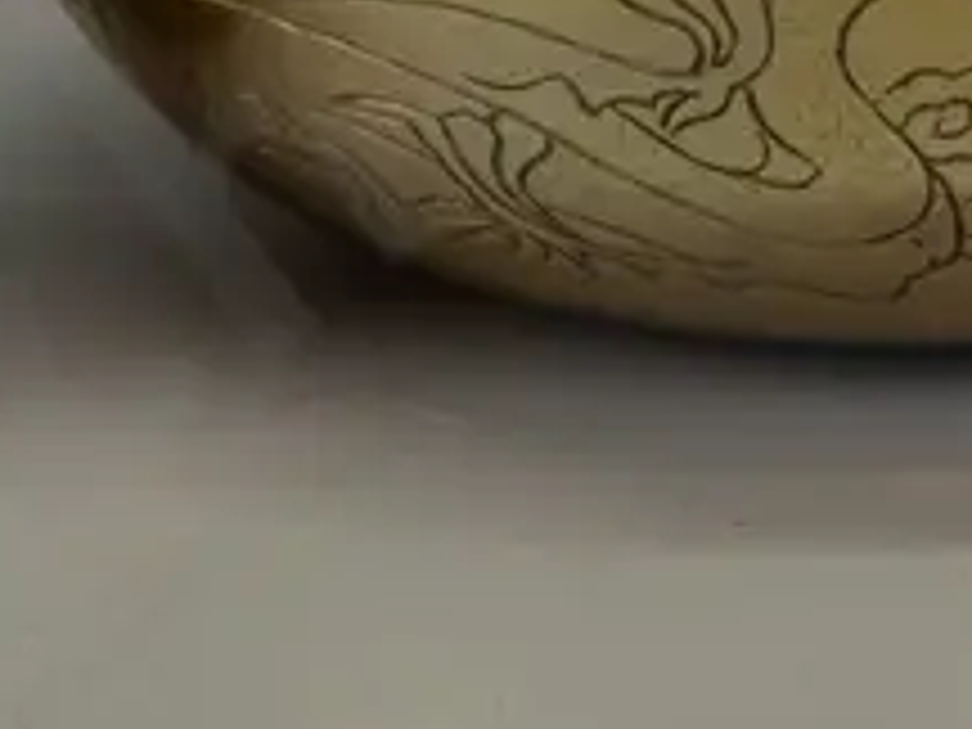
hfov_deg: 10.3
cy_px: -364
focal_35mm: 190
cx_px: 1030
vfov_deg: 7.7
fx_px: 5335
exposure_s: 1/400
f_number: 5.6
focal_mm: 20
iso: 3200
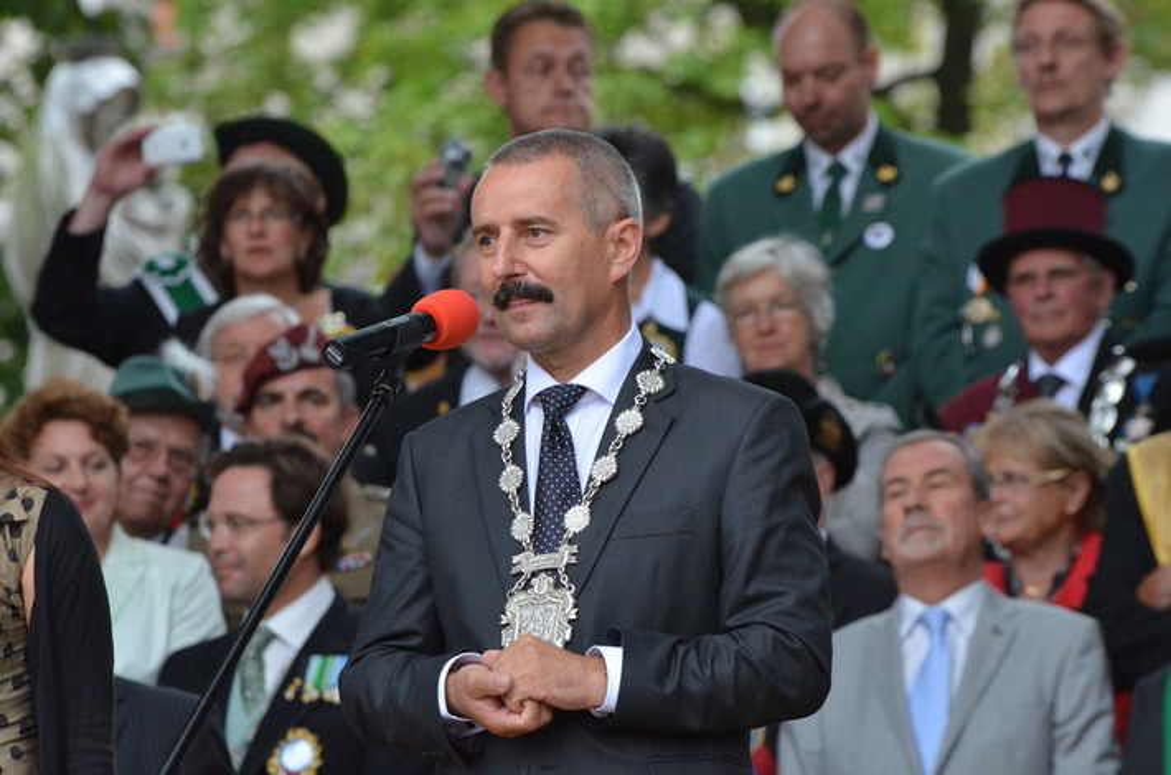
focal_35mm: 300
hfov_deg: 6.9
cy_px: 388
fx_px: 9736
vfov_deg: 4.6
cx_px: 586
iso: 1600
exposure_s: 1/200
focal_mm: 200
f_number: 5.6
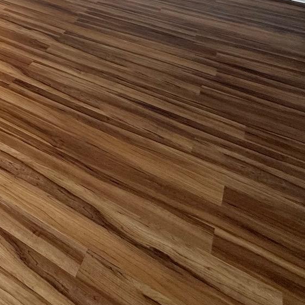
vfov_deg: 29.6
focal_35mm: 45
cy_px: -99
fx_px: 449
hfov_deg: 27.8
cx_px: -134
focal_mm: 2.22
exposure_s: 1/99
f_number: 2.2
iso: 125
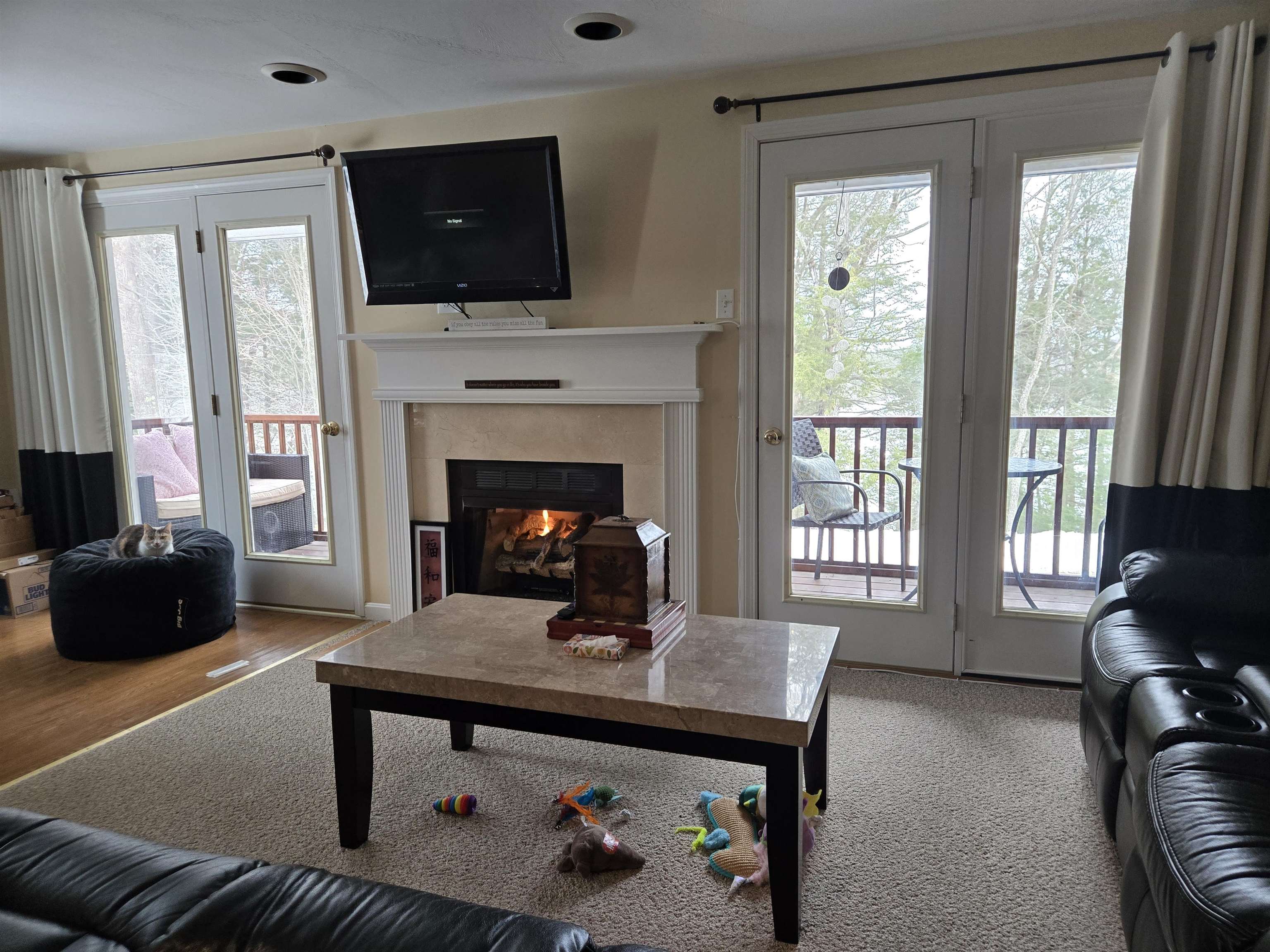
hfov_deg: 73.9
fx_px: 844
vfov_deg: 58.9
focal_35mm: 23
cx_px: 635
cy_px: 476
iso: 160
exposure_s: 1/180
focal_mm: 5.4
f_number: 1.8
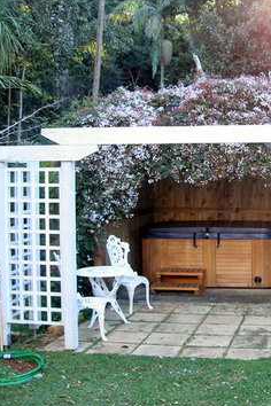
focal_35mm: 55
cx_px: 234
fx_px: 621
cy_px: 203
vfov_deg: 36.2
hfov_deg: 24.1
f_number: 2.8
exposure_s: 1/60
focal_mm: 8
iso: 100
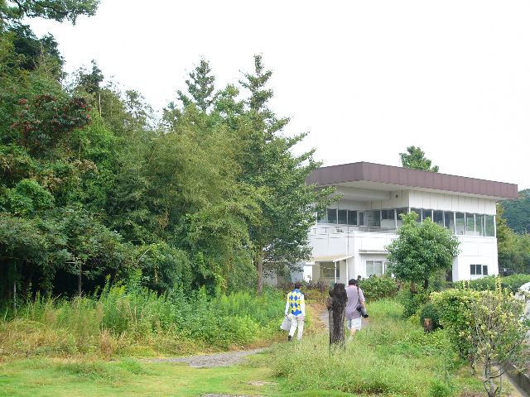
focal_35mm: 50
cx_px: 265
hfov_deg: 38.2
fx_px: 766
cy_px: 198
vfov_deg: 29.1
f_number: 2.8
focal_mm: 8.3
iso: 50
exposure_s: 1/60
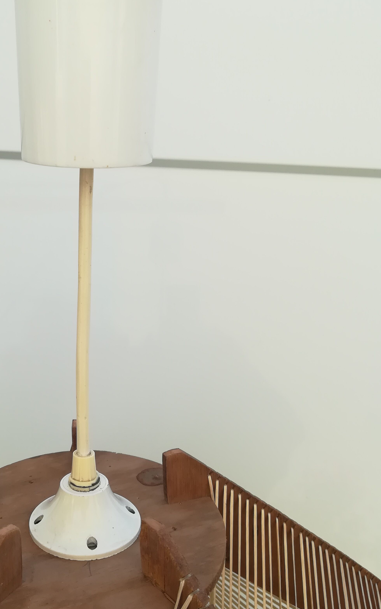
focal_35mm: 35
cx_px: 106
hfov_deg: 35.6
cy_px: 292
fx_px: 582
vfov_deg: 55.3
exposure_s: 1/498
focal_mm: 3.83
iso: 50
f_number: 2.2
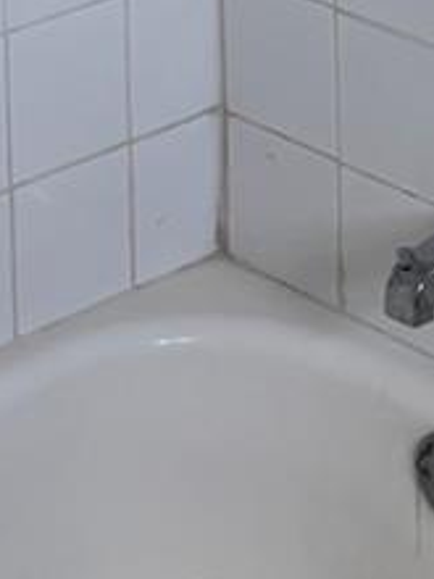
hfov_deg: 10.3
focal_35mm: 142
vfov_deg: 12.3
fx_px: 2374
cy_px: -571
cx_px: -108
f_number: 1.6
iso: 100
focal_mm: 5.96
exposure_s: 1/120
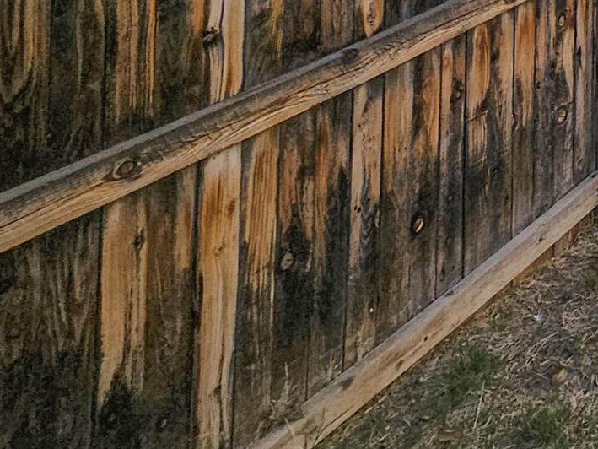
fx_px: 950
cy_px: -279
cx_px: 1221
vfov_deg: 21.1
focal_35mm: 55
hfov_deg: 18.9
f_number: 2.2
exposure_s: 1/887
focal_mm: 2.2
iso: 50
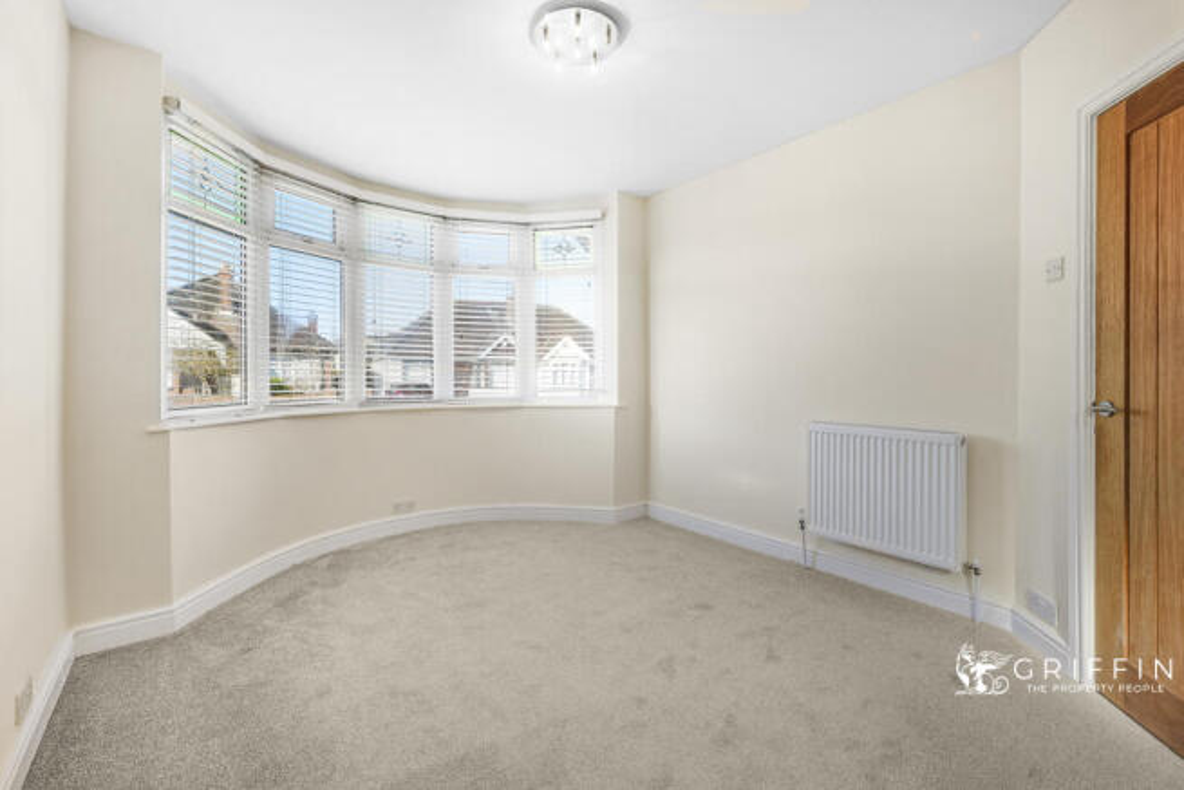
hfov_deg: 104.2
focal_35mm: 14
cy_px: 395
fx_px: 461
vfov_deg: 81.2
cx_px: 592
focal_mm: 14
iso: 100
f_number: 3.2
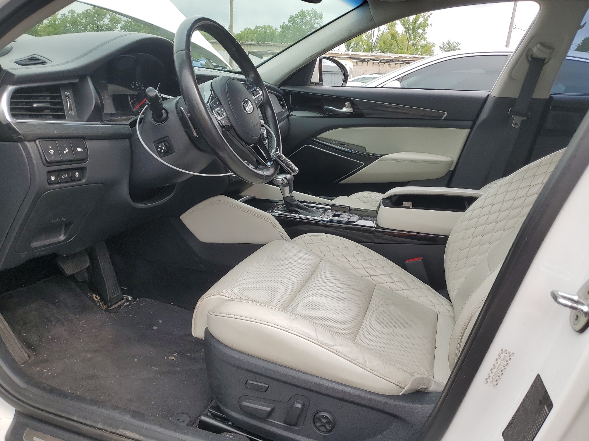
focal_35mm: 26
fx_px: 442
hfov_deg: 67.3
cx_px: 294
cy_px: 220
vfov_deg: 53.1
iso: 50
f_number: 1.5
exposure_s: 1/714
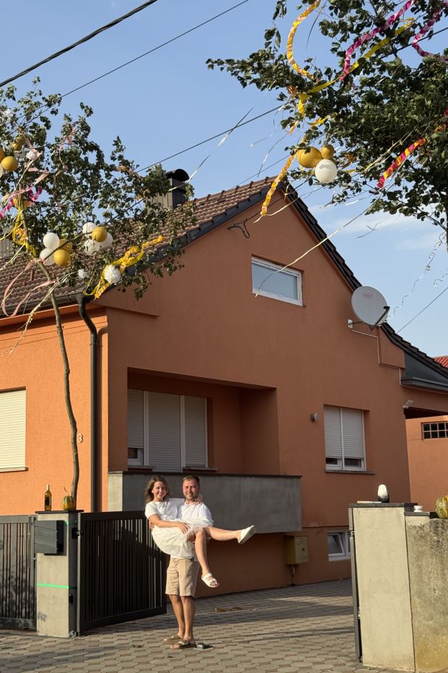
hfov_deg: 26.5
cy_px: 335
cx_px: 203
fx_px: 953
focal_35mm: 51
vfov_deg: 38.9
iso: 64
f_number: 1.78
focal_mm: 6.76
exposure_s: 1/1923
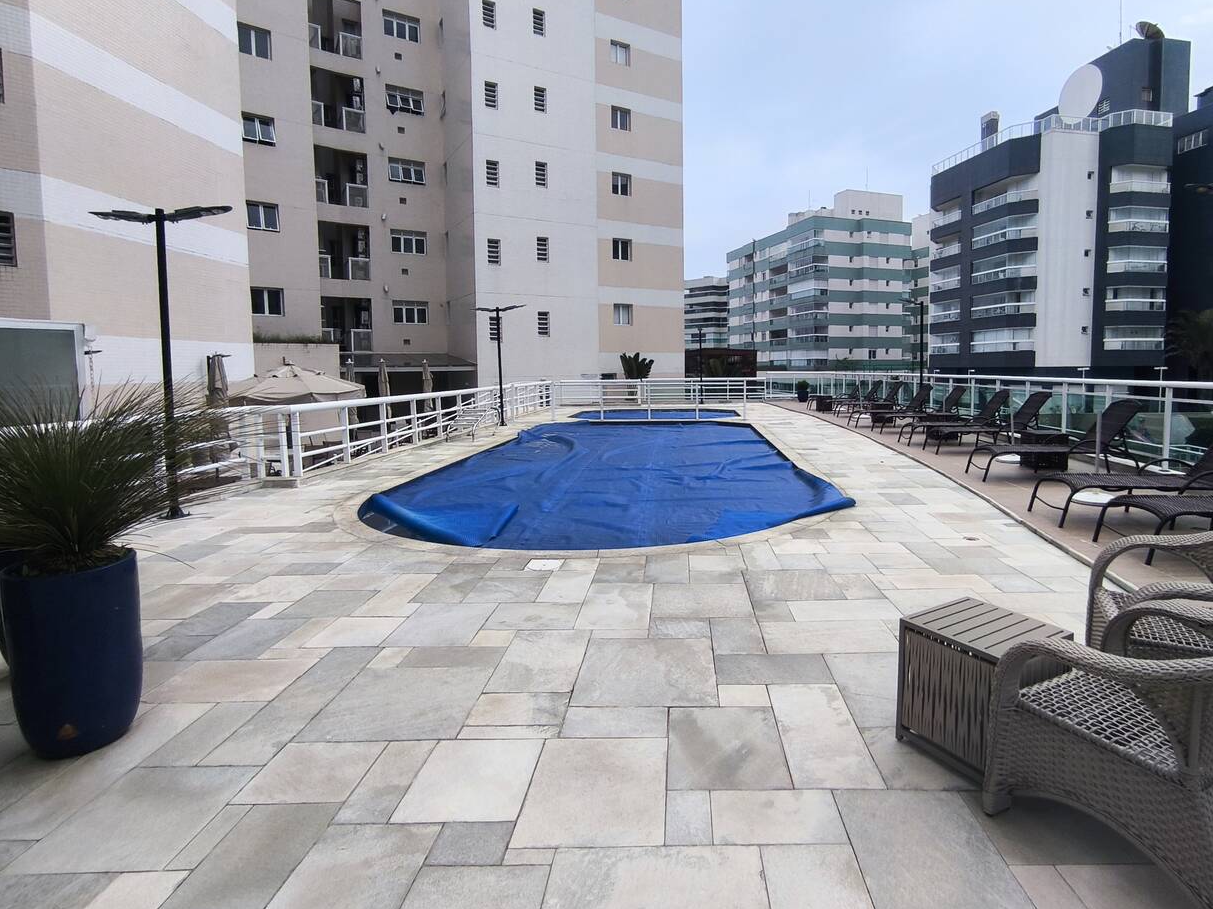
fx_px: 666
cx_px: 686
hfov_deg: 84.2
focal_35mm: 19
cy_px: 402
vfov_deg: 68.4
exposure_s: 1/1565
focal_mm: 1.65
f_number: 2.2
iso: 50
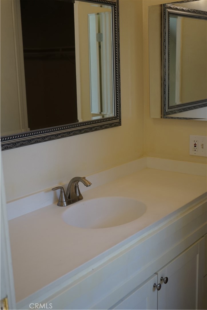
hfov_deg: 31.2
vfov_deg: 45.4
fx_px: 371
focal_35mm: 43
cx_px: 104
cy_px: 155
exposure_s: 1/160
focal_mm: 43
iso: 500
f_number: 4.5
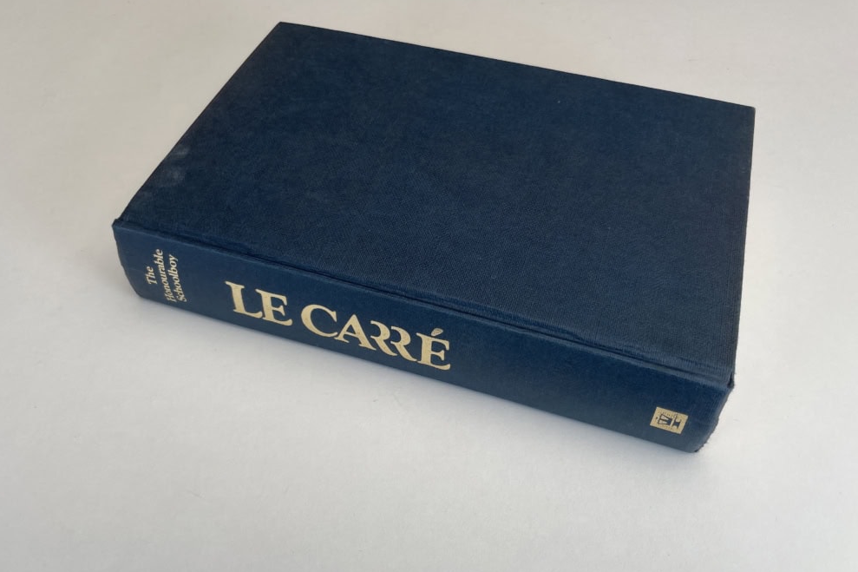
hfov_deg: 65.5
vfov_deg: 46.4
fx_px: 667
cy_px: 284
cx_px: 435
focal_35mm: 28
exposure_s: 1/206
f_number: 1.6
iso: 32
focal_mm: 4.2
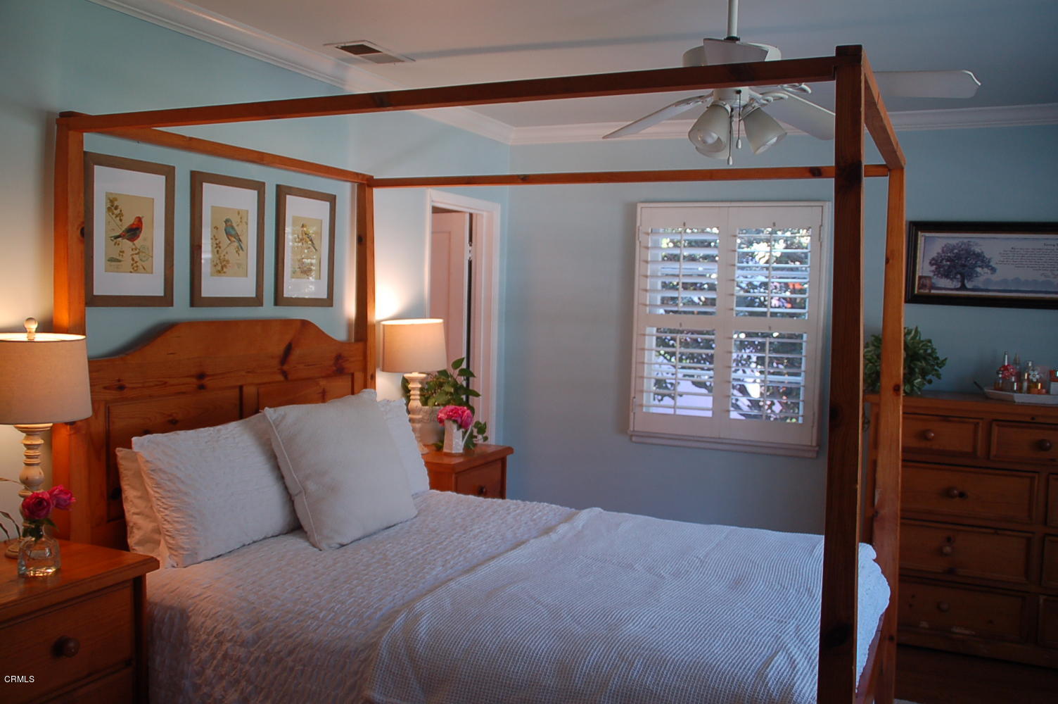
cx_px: 529
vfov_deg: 39.9
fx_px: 969
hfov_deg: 57.3
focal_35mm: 33
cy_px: 352
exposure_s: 1/60
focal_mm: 22
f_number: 4
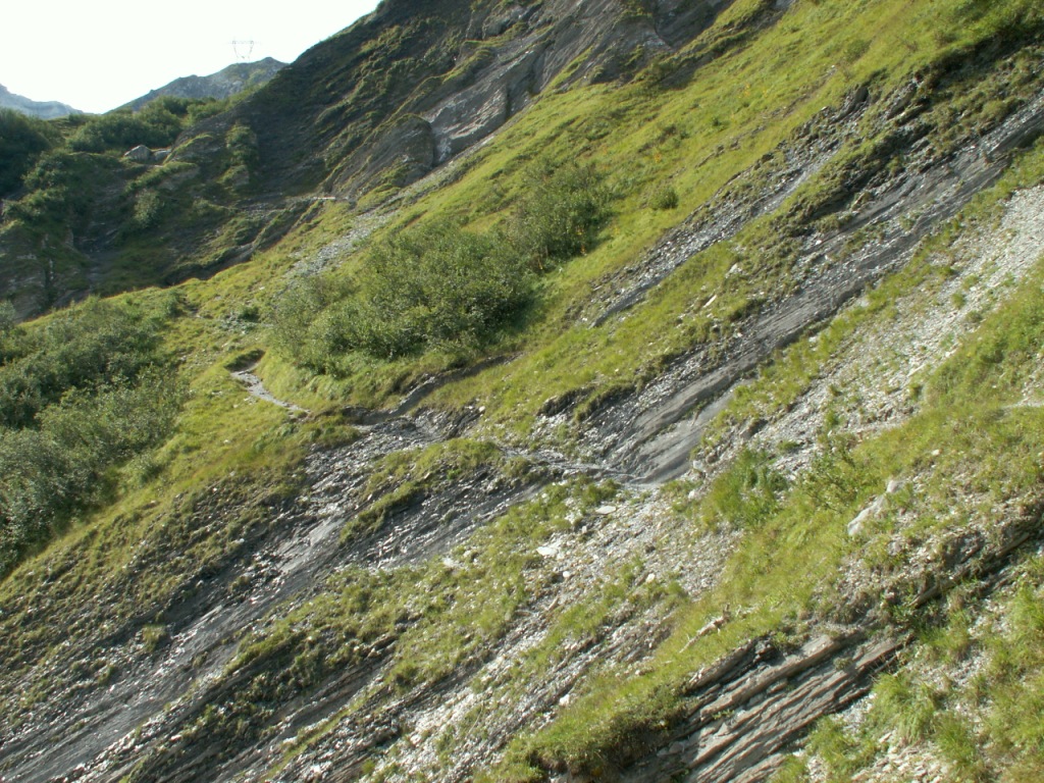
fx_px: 1056
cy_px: 392
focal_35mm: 35
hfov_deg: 52.6
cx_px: 522
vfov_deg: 40.7
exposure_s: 1/125
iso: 50
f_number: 5
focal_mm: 5.86
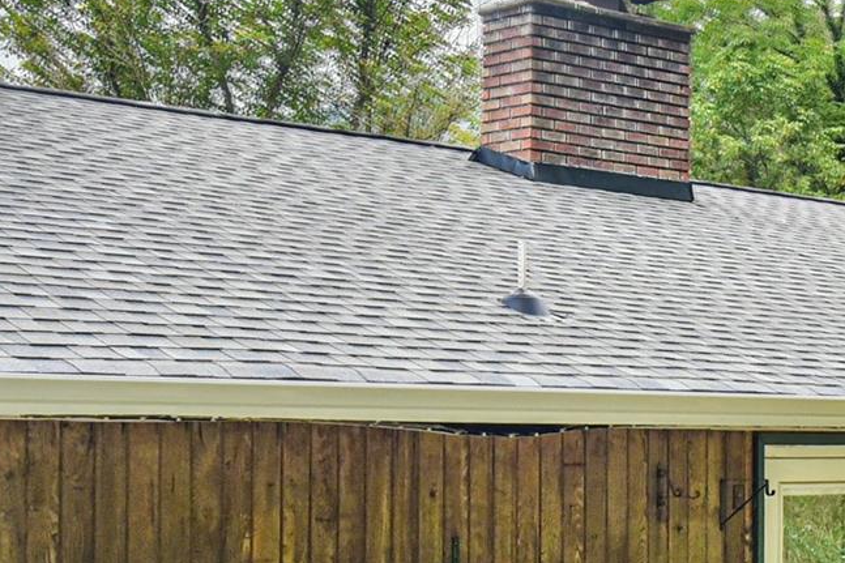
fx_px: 1783
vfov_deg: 17.9
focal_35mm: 76
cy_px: 374
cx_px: 679
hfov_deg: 26.2
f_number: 6.3
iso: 1600
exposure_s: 1/160
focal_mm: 24
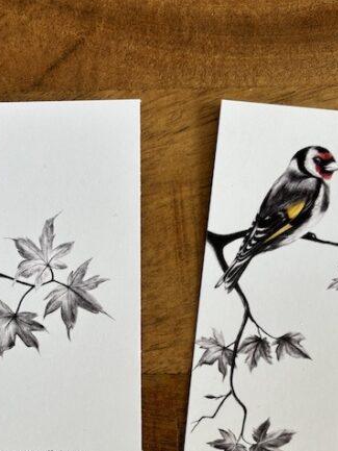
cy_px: 319
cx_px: 106
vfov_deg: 33.9
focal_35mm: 56
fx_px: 729
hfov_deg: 25.9
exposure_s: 1/247
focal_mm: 5.96
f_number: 1.6
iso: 40
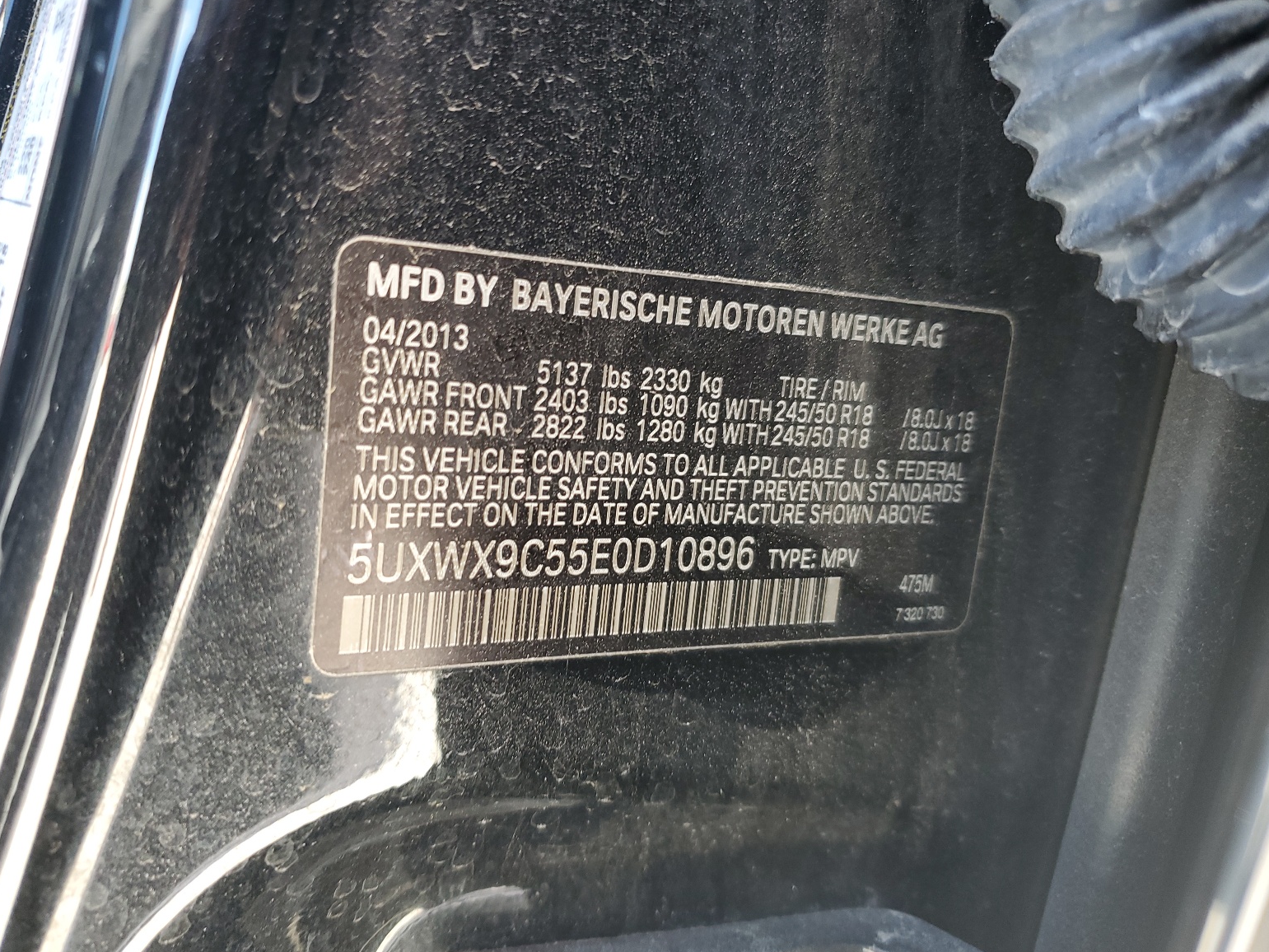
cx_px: 614
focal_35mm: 27
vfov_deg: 51.4
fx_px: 990
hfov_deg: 65.3
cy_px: 474
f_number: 1.5
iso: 64
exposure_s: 1/60.2
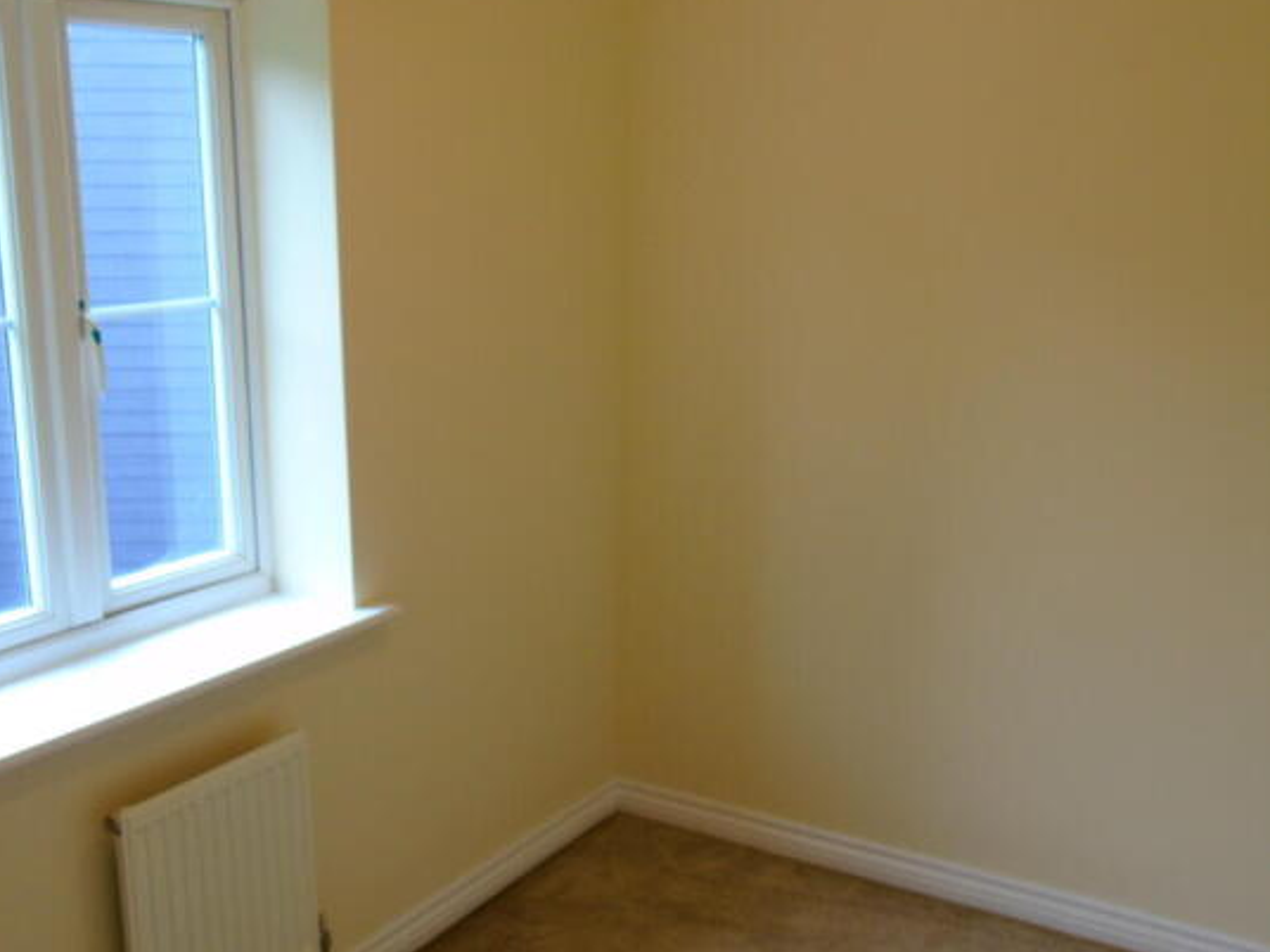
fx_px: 1357
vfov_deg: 38.7
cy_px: 484
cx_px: 591
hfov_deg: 50.1
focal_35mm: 37
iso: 100
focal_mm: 6.1
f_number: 3.8
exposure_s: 1/30
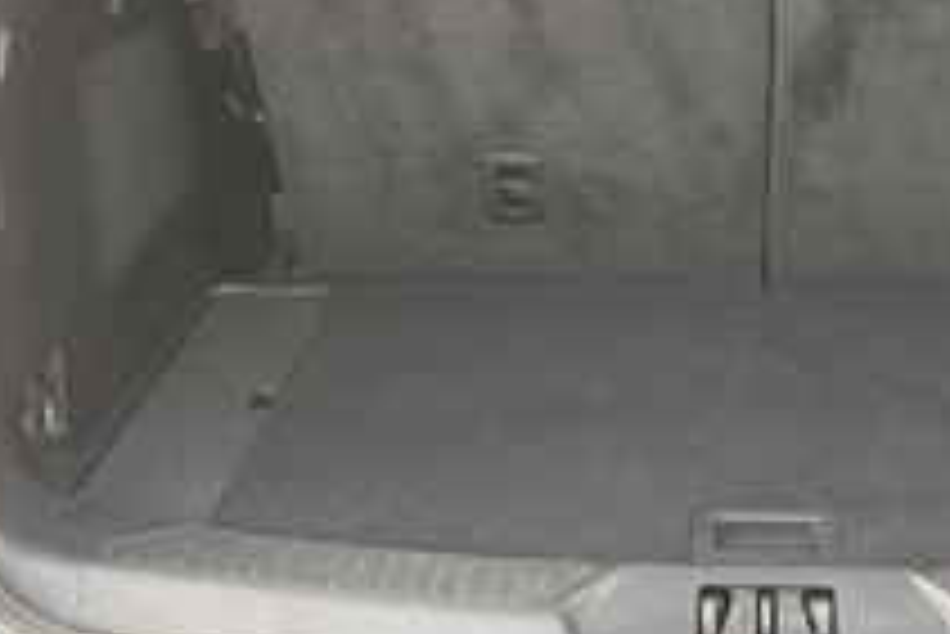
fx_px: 1532
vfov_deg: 23.0
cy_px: 110
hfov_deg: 33.4
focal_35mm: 58
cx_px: 770
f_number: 1.8
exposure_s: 1/60
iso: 125
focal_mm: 3.99
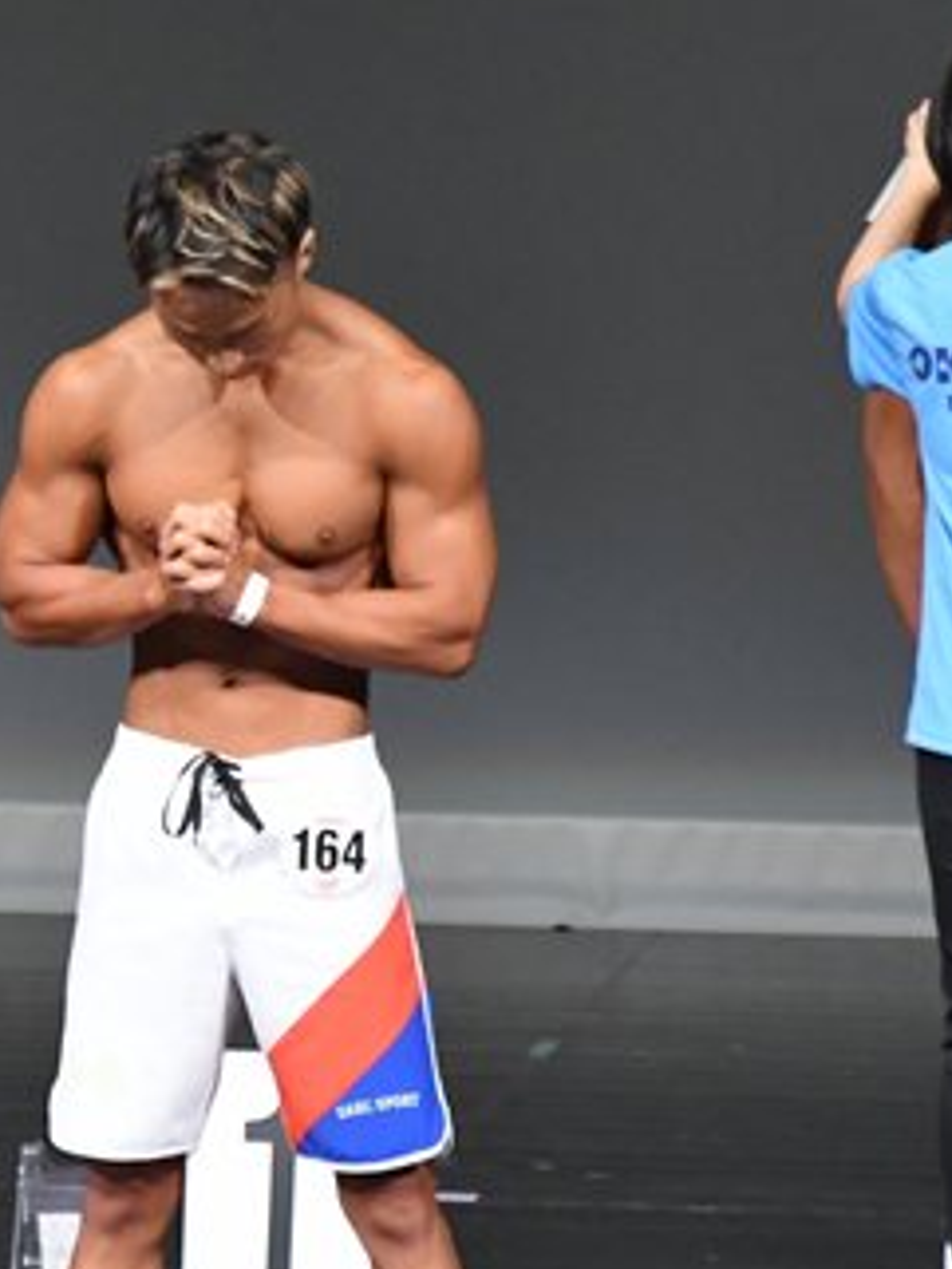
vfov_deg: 2.5
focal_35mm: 800
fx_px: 29316
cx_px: -57
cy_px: 799
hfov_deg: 1.9
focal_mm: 230
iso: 5000
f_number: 5.6
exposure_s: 1/400
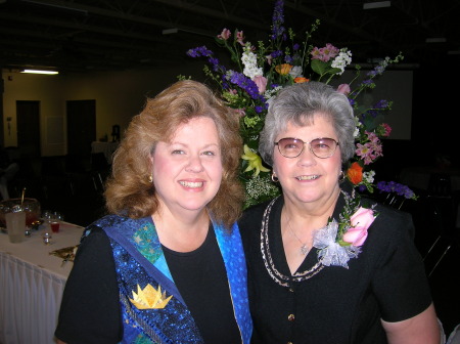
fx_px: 451
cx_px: 230
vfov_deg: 41.7
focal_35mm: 34
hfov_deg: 54.0
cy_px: 172
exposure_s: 1/60.1
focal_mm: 5.7
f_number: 2.9
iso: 50
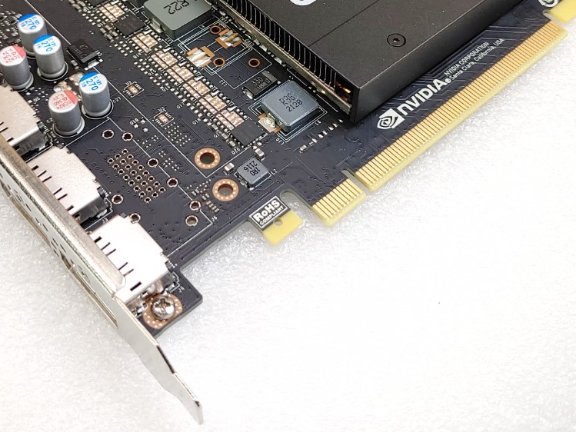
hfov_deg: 38.2
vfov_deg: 28.4
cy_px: 73
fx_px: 832
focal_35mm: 50
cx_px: 278
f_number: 1.8
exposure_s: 1/157
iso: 50
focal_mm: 4.36
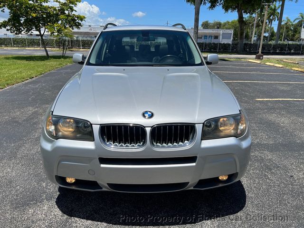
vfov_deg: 53.1
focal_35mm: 26
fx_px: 228
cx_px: 152
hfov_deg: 67.3
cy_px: 114
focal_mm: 5.7
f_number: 1.5
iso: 50
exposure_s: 1/6579
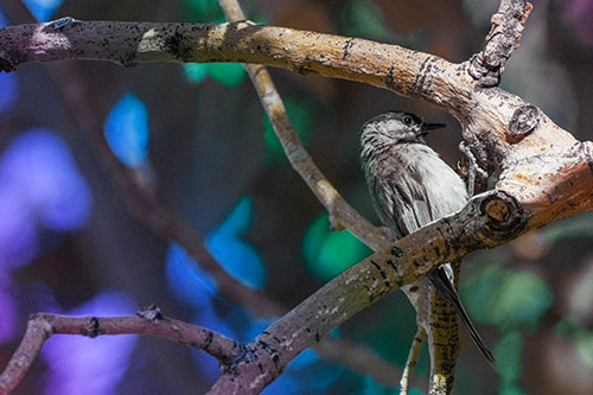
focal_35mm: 550
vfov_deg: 2.5
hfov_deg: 3.8
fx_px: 9056
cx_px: 296
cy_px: 198
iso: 640
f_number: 11
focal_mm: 550
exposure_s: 1/2500
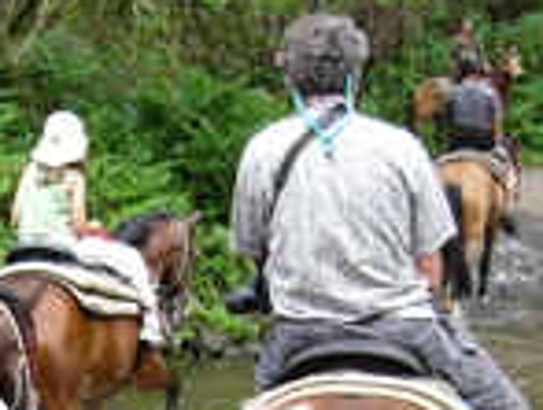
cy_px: 539
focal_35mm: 95
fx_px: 1494
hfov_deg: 20.4
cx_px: 107
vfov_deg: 14.9
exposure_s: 1/125
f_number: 2.8
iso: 50
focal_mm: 5.8
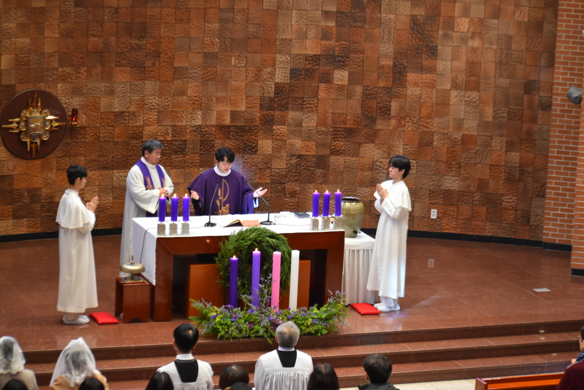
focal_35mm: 108
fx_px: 1753
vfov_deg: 12.7
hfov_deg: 18.9
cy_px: 195
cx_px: 292
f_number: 4.8
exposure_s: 1/60
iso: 1000
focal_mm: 72
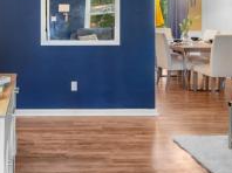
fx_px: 308
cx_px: 34
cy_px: 7
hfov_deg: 39.0
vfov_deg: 29.7
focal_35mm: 46
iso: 100
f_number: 5
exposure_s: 1/3
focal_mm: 14
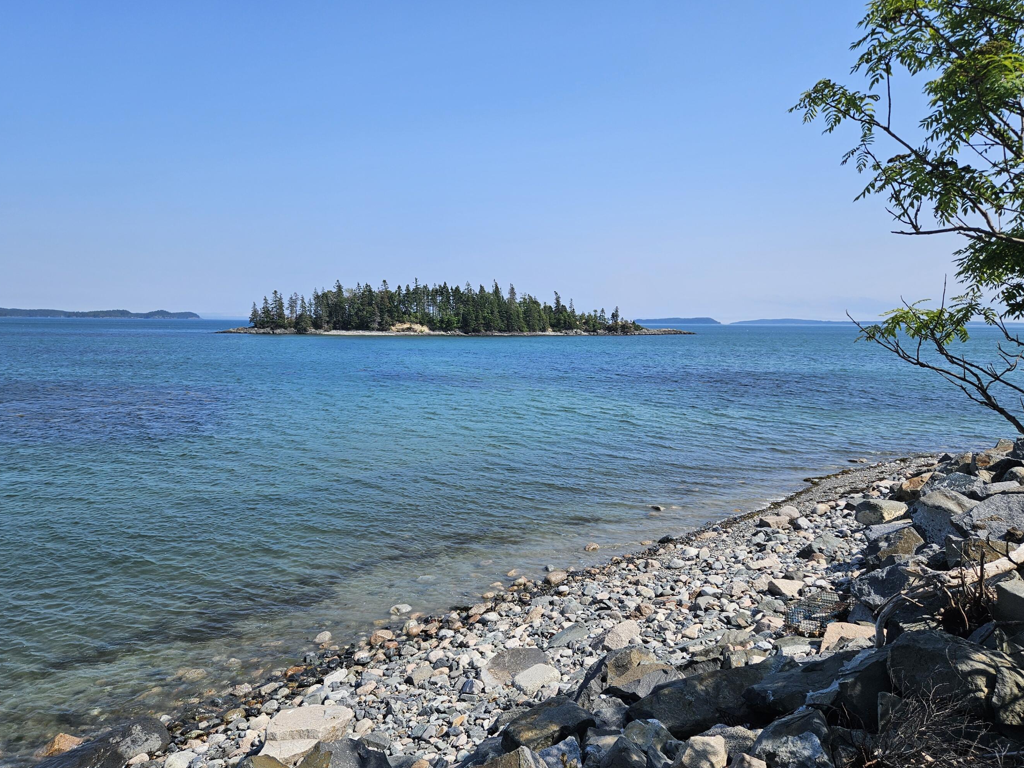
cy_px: 407
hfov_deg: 67.3
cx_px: 505
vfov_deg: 53.0
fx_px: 769
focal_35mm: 26
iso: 25
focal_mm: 5.4
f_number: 1.8
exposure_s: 1/2180
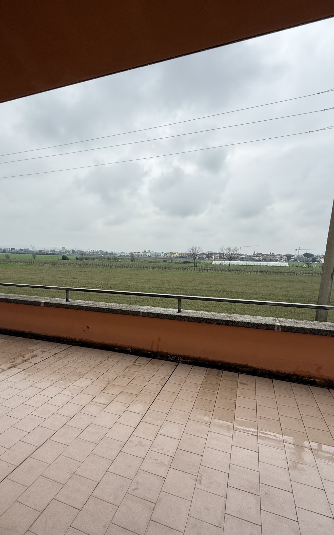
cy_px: 309
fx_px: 262
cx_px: 150
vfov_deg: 90.4
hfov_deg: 64.8
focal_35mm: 18
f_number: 2.2
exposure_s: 1/579
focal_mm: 2.22
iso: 50
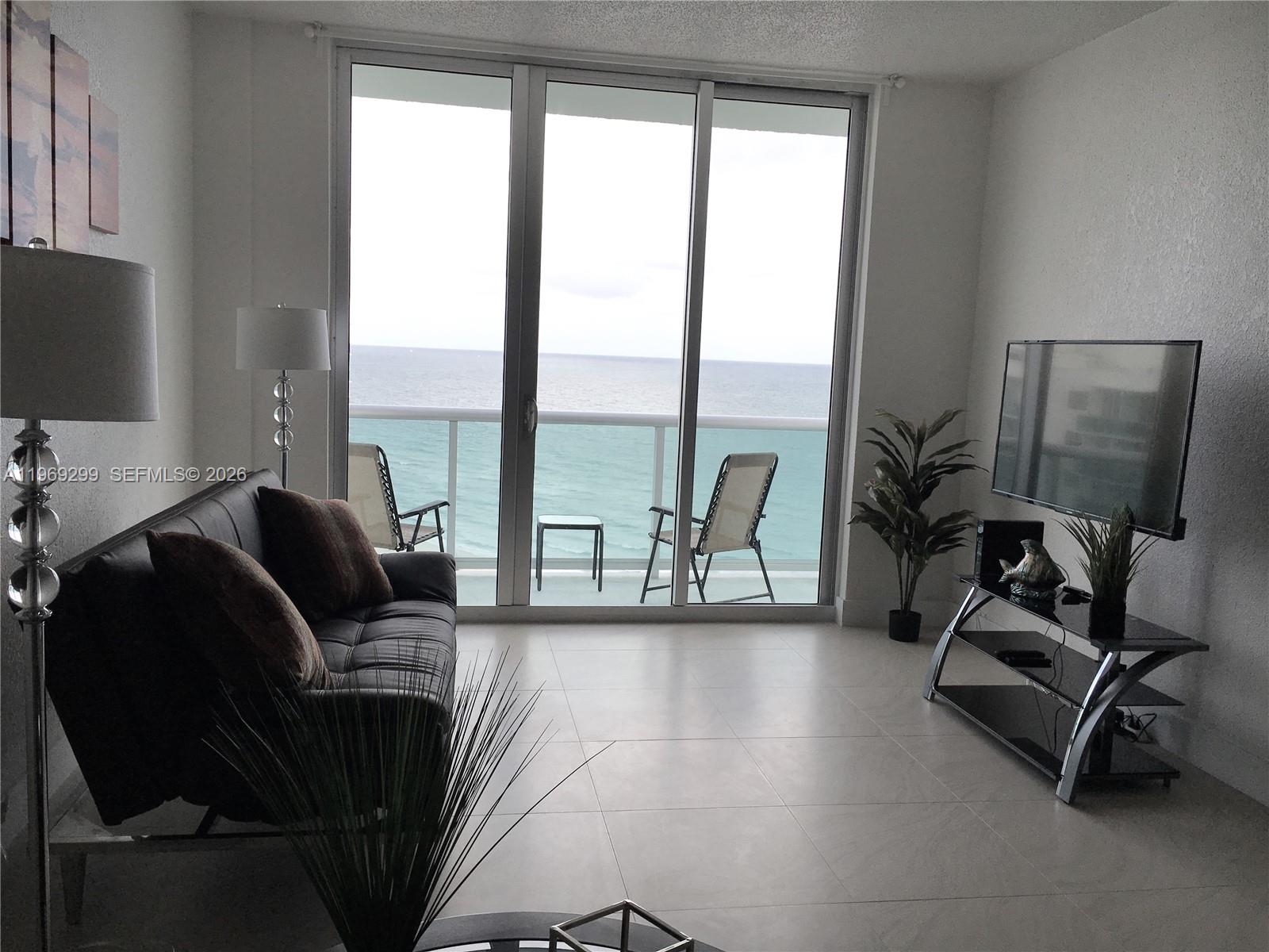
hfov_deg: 61.7
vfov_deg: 48.2
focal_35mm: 29
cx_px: 634
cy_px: 476
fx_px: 1063
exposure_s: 1/503
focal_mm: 4.15
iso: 25
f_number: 2.2
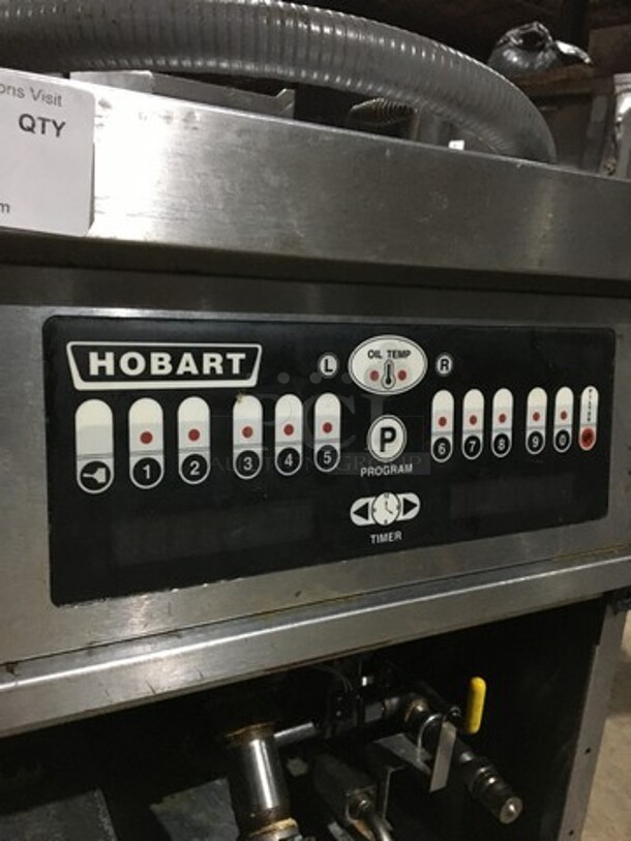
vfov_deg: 61.7
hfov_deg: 48.2
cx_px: 316
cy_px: 420
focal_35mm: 29
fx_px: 705
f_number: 2.2
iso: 200
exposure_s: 1/15
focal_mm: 4.15
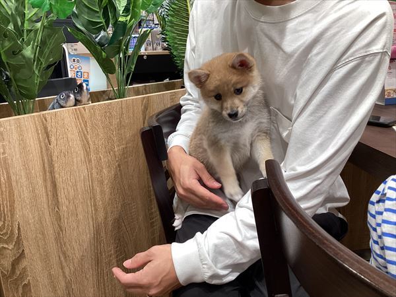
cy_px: 148
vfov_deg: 45.4
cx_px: 198
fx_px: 355
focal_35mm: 31
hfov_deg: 58.4
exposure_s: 1/50
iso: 64
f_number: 2.4
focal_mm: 3.3
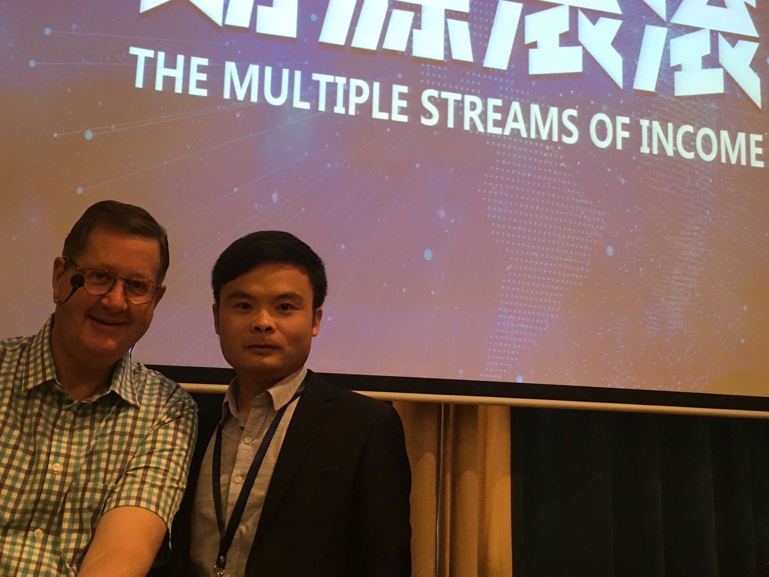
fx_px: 978
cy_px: 204
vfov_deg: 32.7
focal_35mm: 44
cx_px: 367
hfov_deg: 42.9
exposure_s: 1/33
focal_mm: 4.15
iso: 125
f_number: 2.2
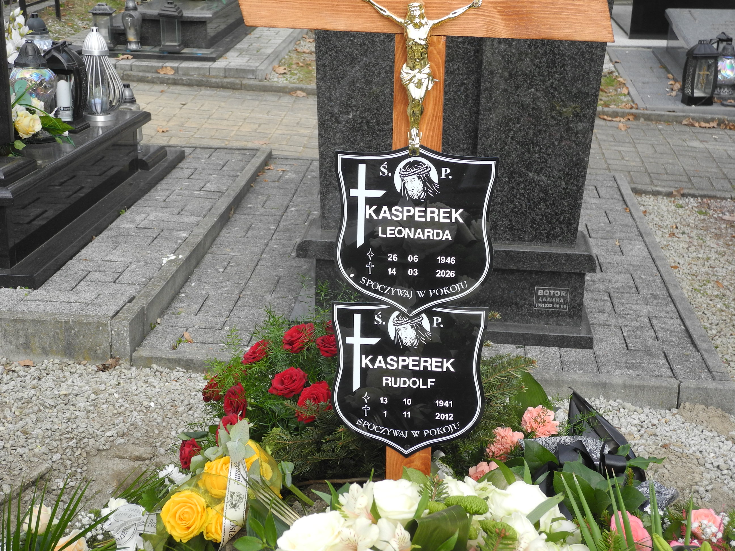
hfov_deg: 34.9
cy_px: 276
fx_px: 1168
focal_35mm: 55
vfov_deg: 26.6
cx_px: 368
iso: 100
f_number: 3.5
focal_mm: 11.8
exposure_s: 1/400
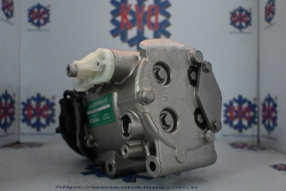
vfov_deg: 38.4
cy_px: 96
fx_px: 274
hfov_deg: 55.1
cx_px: 143
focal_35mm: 34
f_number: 4.2
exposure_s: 1/60
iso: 3600
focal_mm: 23
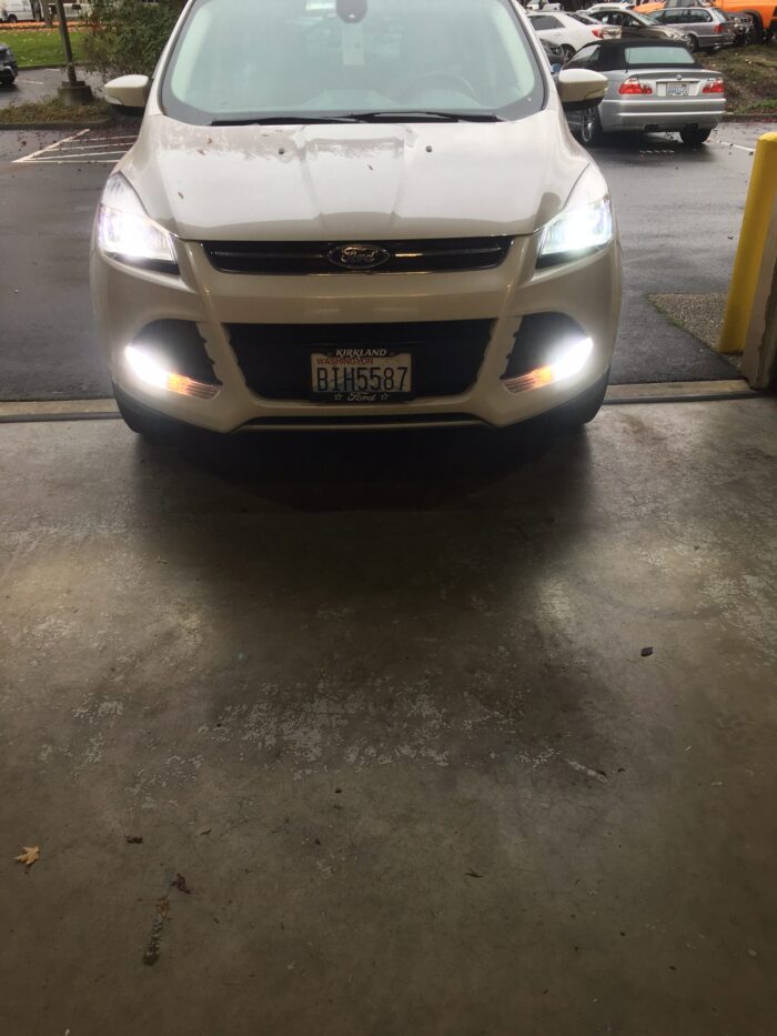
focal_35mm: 29
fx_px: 868
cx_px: 388
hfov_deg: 48.2
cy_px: 518
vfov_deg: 61.7
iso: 25
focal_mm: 4.15
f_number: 2.2
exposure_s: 1/40
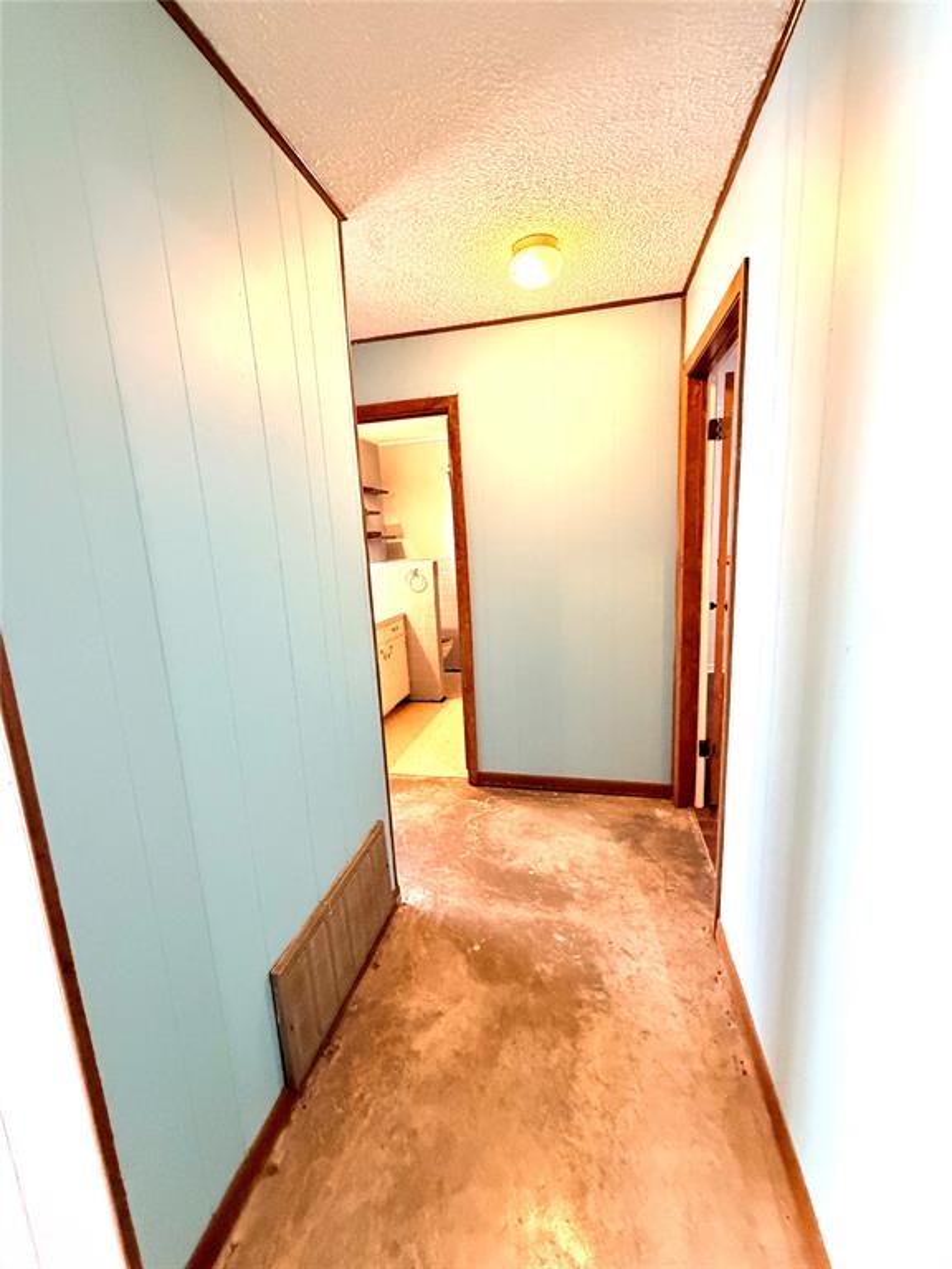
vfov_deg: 102.1
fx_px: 513
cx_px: 476
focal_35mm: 14
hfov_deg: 85.7
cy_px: 634
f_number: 2.2
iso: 500
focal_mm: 2.22
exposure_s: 1/60
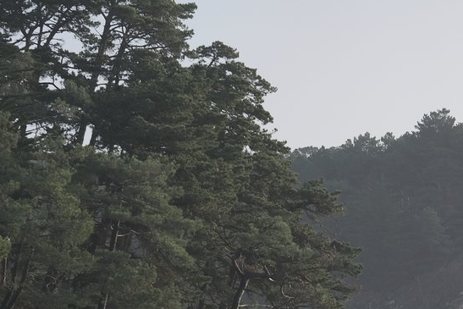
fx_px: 5904
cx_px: 375
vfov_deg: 3.0
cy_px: 374
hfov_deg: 4.5
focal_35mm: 459
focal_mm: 104.9
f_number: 5.6
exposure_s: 1/400
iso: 400
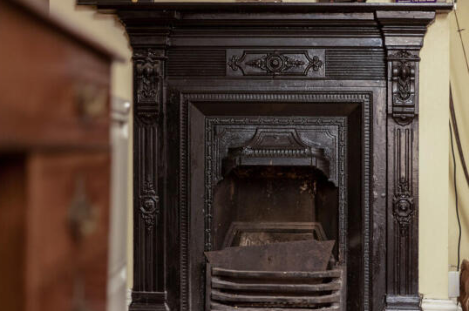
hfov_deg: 32.9
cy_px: 189
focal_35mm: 61
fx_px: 793
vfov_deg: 22.2
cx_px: 267
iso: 200
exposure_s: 1/60
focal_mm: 50
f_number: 1.4
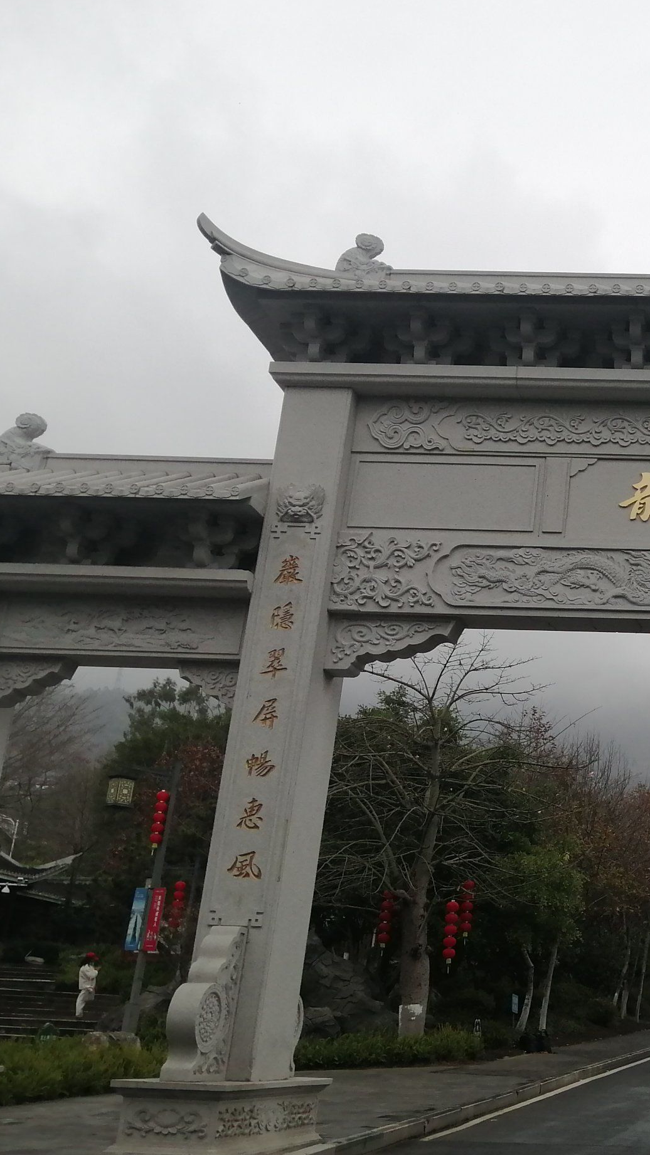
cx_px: 762
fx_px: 1287
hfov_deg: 25.7
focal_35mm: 42
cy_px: 603
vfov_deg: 48.3
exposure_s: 1/323
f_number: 1.8
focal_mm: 3.64
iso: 50
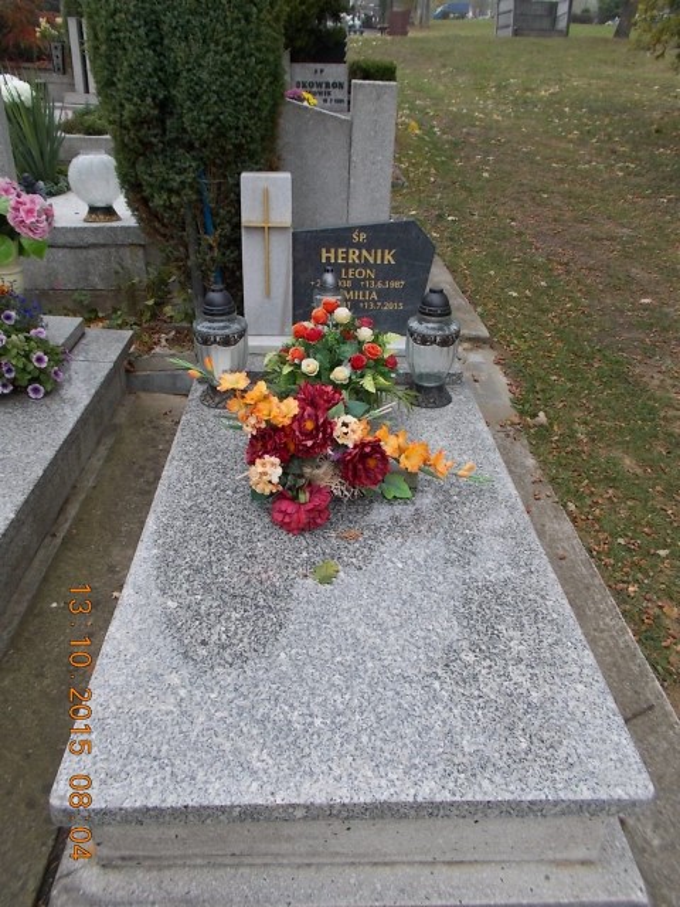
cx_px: 340
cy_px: 454
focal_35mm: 26
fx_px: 681
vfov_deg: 67.3
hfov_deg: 53.1
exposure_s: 1/50
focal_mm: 4.6
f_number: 3.2
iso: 80
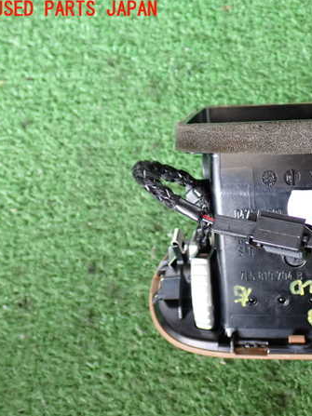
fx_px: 661
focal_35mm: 55
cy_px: 208
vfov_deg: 34.9
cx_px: 267
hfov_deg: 25.9
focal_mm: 7.31
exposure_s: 1/40
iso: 320
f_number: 2.8
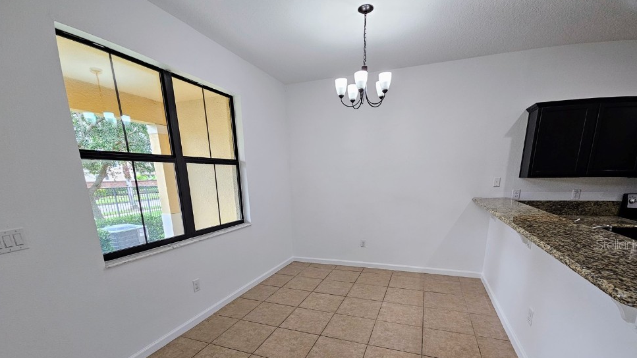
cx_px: 321
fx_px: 253
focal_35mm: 15
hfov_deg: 103.0
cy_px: 244
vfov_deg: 68.2
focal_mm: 2.2
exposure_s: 1/60
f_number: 2.2
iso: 100
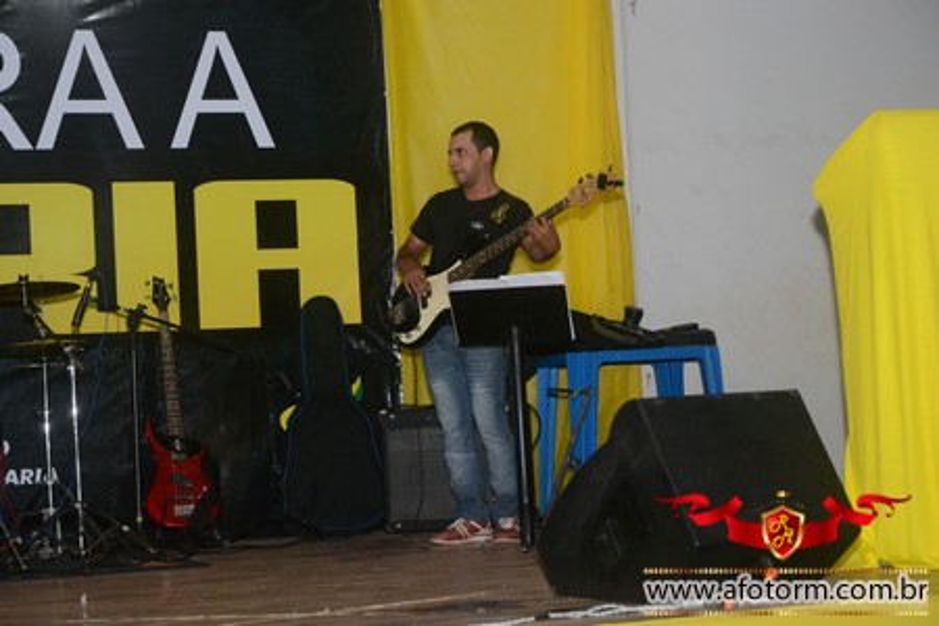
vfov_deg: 15.7
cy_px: 313
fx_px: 2269
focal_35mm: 87
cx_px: 470
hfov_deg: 23.4
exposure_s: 1/100
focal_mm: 58
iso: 3200
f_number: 5
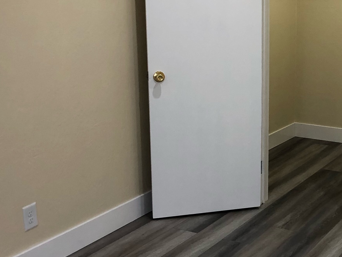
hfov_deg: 28.9
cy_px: 128
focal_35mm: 64
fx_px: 632
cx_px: 313
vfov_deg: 22.9
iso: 32
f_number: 1.8
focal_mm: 3.99
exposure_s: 1/30
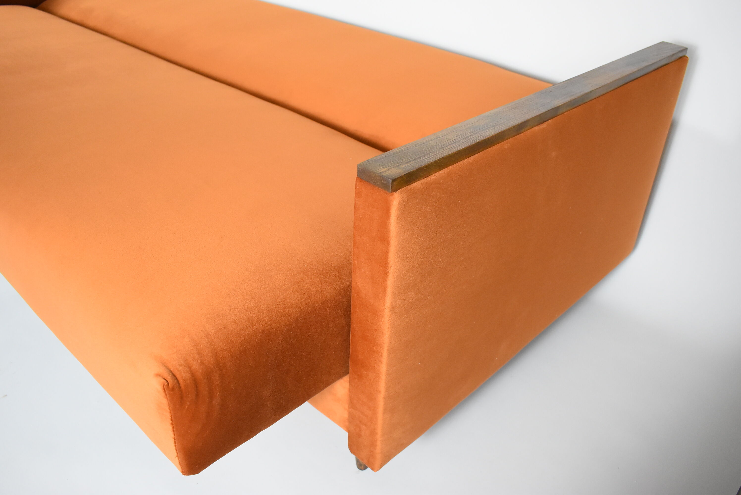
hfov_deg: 59.5
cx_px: 370
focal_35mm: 32
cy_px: 248
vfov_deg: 41.8
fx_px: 649
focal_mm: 21
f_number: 4
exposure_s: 1/125
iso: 2500
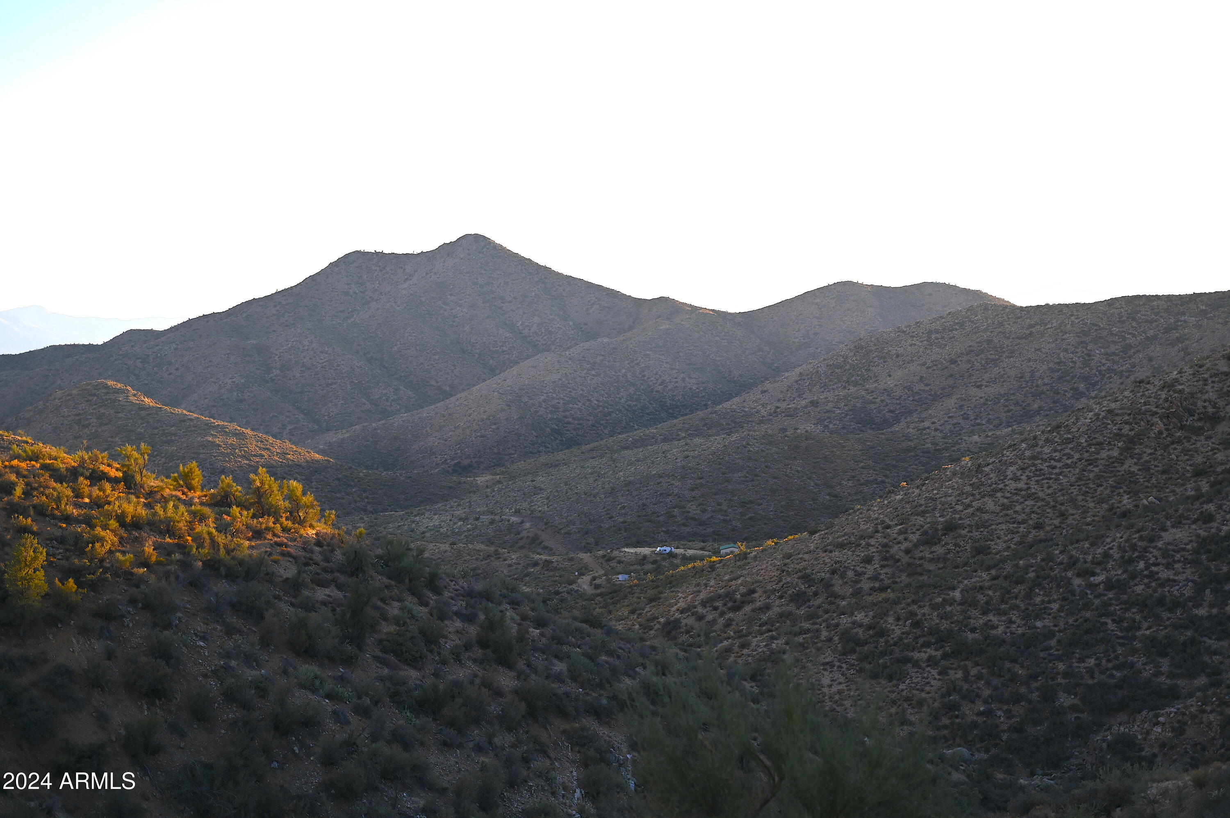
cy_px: 409
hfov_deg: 28.9
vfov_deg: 19.4
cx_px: 615
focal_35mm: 70
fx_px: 2390
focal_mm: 70
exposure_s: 1/320
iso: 100
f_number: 4.5
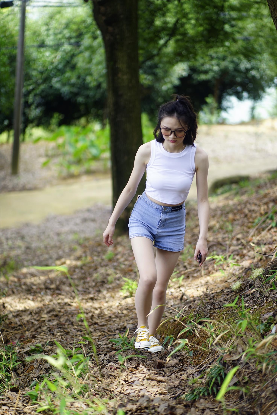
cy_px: 208
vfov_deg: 23.9
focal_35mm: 85
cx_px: 138
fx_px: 980
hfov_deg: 16.1
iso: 100
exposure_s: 1/500
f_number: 1.8
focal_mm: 85
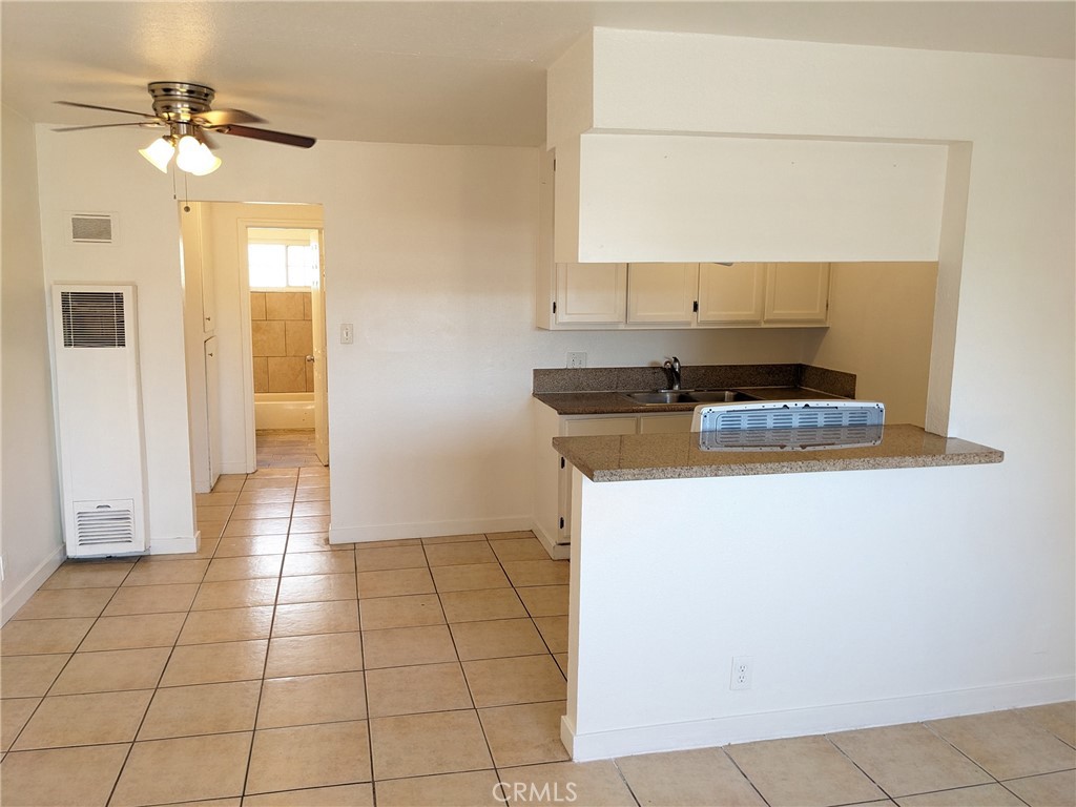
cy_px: 404
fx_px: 839
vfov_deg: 51.4
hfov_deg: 65.3
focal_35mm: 27
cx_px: 538
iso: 243
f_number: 1.73
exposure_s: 1/120
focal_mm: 4.38
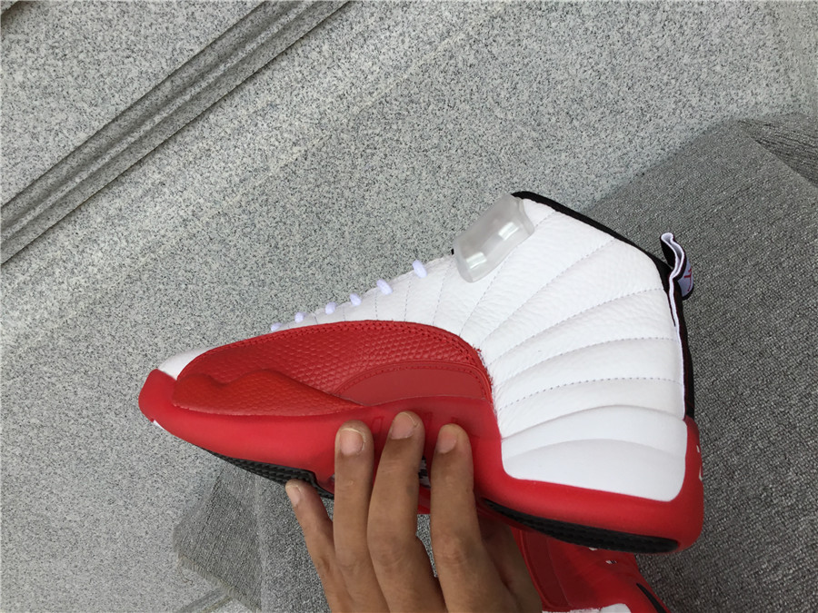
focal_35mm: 31
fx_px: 733
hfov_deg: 58.4
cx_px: 409
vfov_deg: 45.4
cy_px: 306
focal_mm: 3.3
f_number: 2.4
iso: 25
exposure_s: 1/715
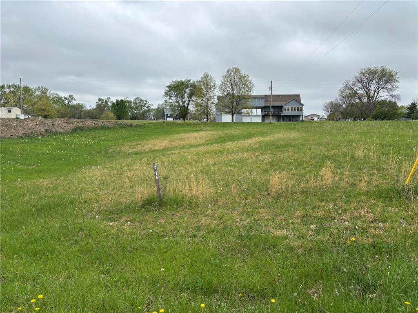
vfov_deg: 53.1
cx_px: 209
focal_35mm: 26
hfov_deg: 67.3
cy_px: 156
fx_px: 314
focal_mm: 5.96
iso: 50
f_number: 1.6
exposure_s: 1/1949
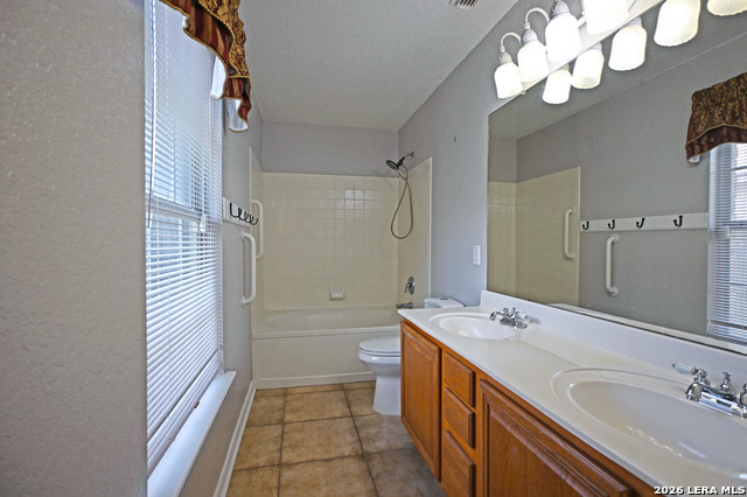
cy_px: 248
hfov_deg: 90.0
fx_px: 373
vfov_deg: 67.3
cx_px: 374
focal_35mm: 18
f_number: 3.5
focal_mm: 12
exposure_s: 1/20
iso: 100
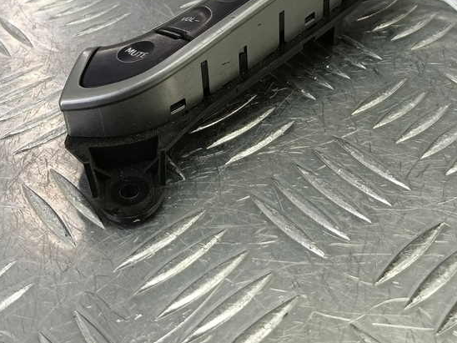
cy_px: 28
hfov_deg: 43.8
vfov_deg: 31.8
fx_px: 568
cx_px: 238
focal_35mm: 43
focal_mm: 4.11
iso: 129
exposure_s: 1/50
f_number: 1.6
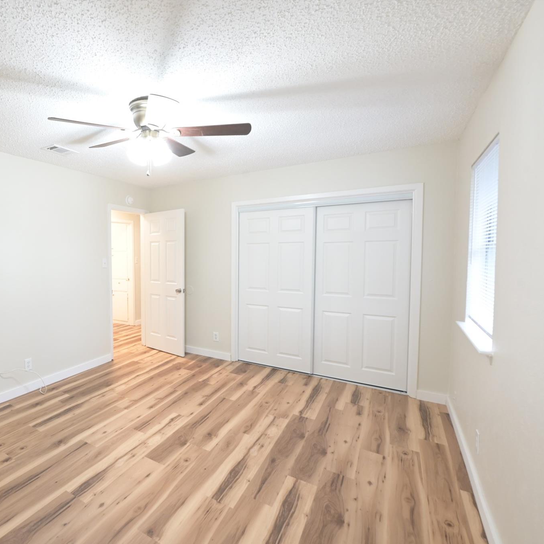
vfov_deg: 80.7
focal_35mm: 18
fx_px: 320
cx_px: 157
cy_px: 272
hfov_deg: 76.6
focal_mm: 14
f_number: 8
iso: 2500
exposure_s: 1/15
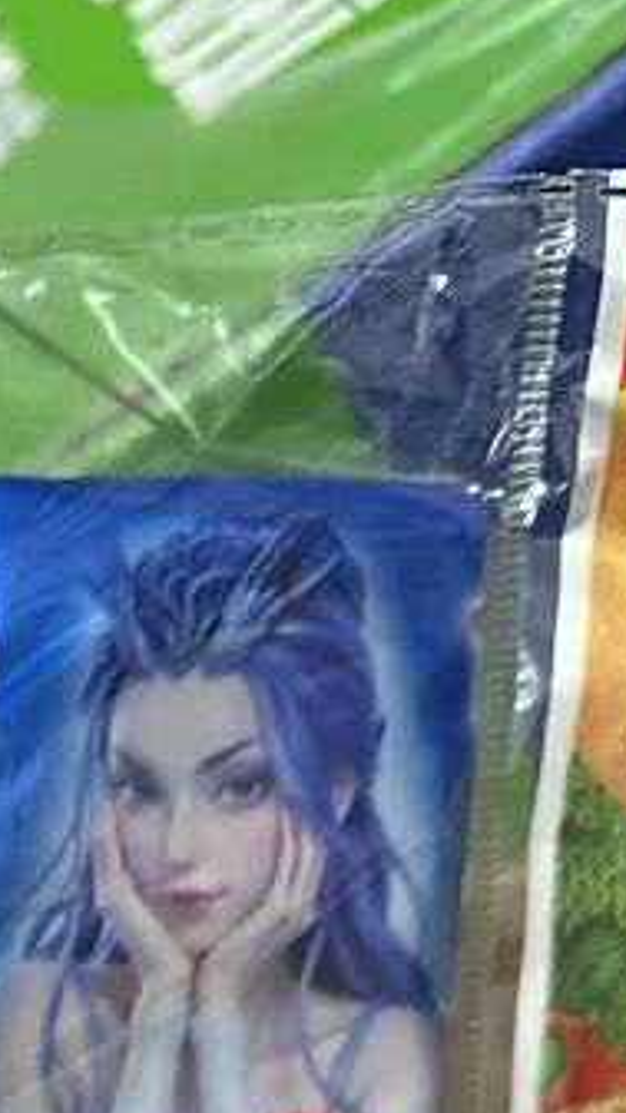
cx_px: -772
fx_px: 3305
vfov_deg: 15.4
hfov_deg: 9.8
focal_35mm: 112
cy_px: 2209
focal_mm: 6.86
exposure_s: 1/50
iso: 320
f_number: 1.78
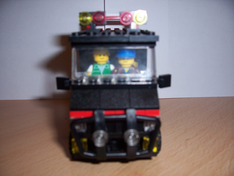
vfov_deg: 41.8
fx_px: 230
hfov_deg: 54.0
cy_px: 88
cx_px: 117
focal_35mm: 34
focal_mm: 5.6
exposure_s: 1/60
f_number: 2.7
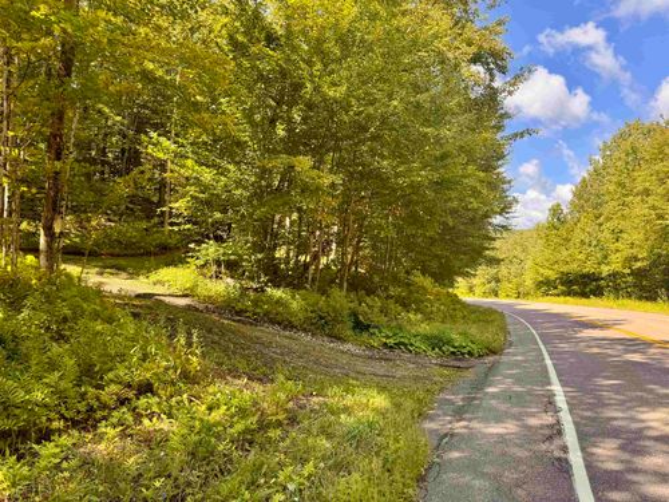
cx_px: 334
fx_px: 464
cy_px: 251
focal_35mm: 24
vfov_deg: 56.8
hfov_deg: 71.6
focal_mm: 6.76
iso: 80
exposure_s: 1/488
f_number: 1.78
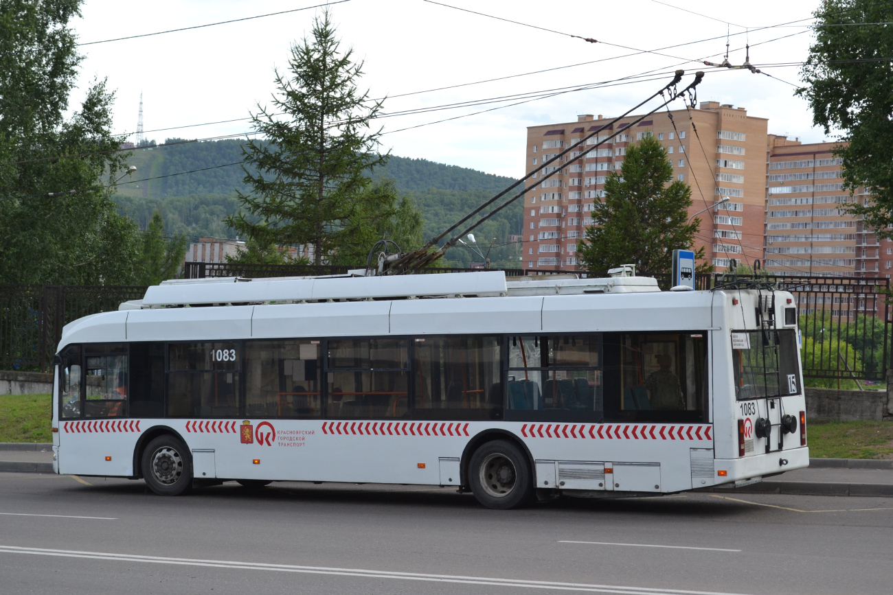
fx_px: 1786
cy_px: 298
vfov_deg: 18.9
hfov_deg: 28.1
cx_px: 446
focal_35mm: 72
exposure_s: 1/400
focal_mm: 48
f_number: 10
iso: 400
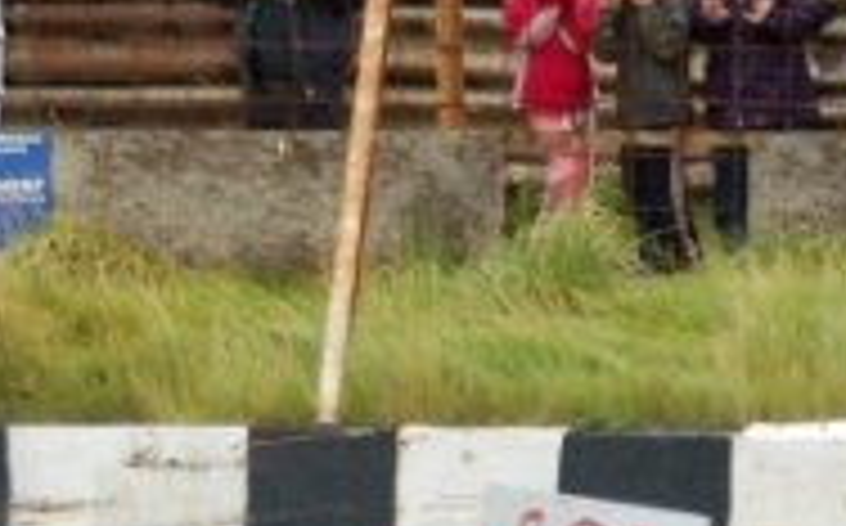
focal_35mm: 287
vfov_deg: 4.5
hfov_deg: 7.3
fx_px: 6603
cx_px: 693
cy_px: 832
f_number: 5.3
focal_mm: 55
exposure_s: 1/500
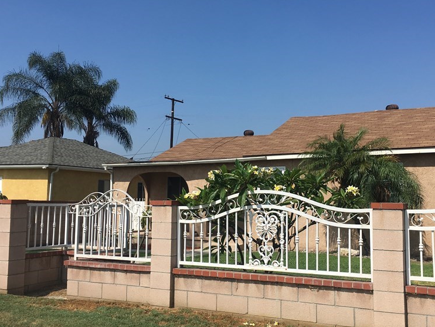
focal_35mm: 40
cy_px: 164
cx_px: 243
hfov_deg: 46.7
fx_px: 503
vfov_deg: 36.0
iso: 25
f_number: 2.2
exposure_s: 1/2481
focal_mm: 4.15
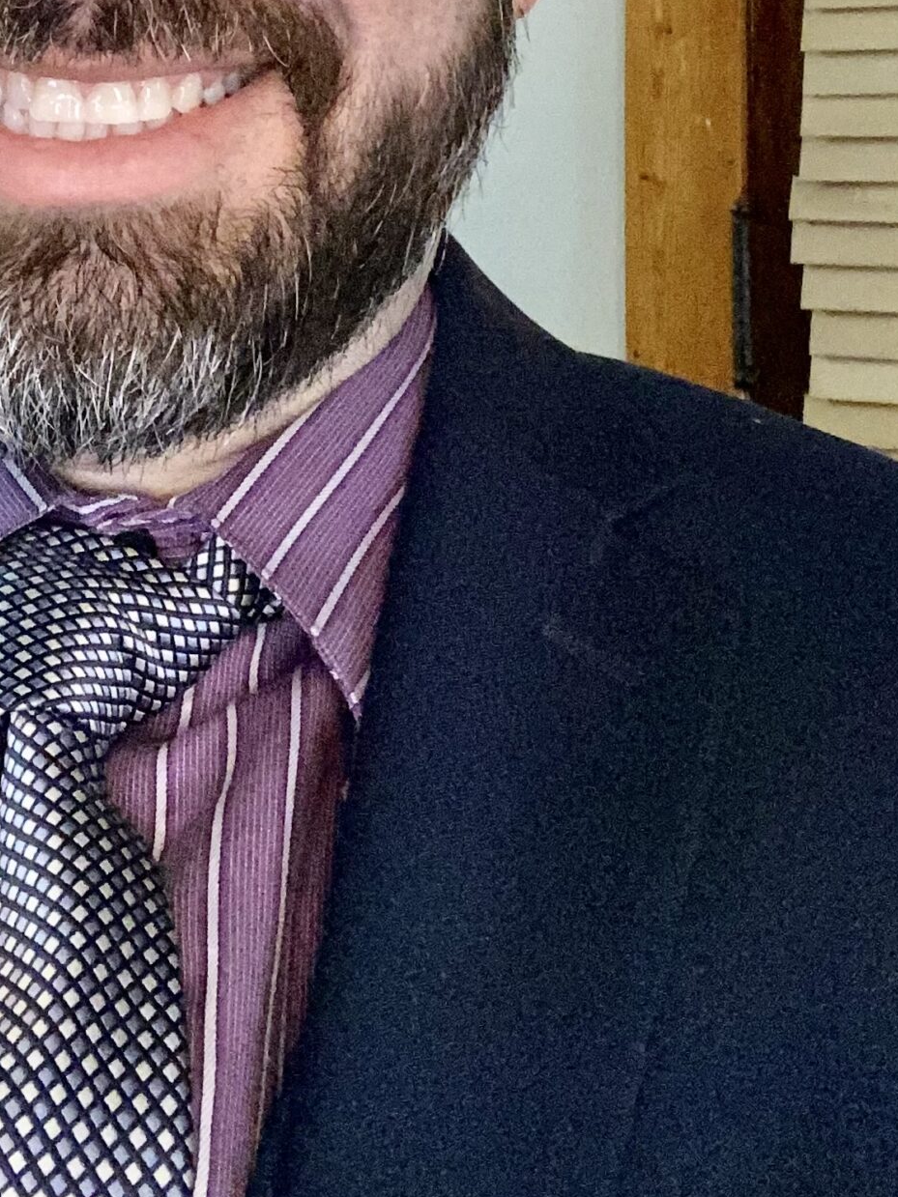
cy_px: -6
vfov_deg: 29.1
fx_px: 2145
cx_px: 29
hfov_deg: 22.8
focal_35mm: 62
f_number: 2.2
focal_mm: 2.71
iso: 400
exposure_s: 1/30
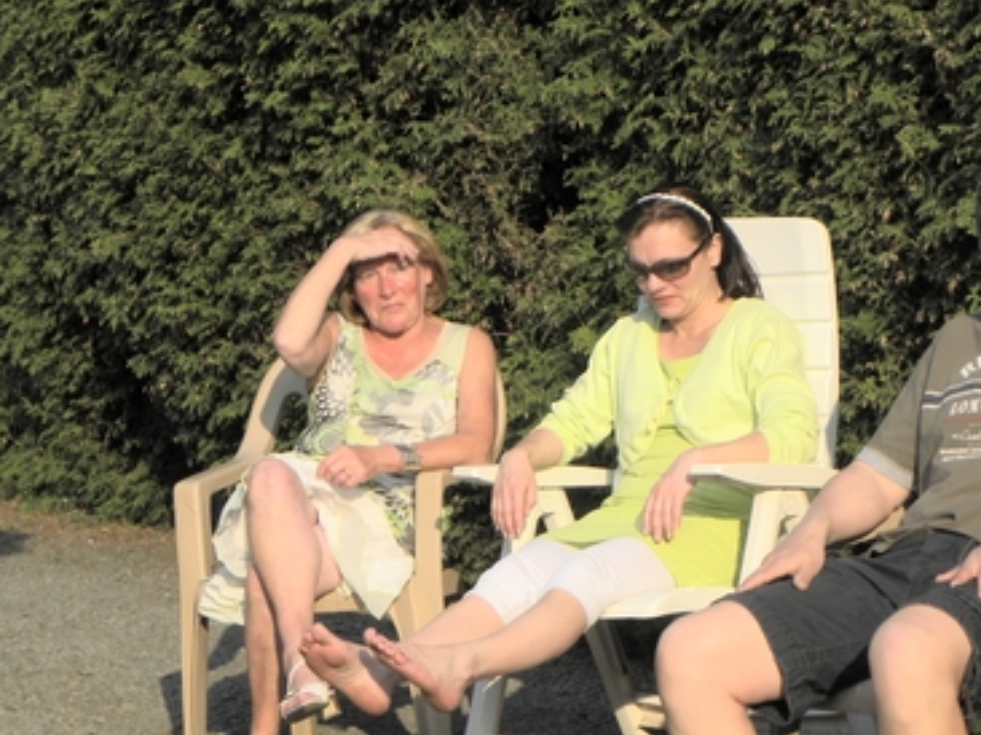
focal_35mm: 123
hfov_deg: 16.0
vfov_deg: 12.0
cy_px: 504
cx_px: 740
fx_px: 3483
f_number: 4.5
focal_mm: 13.4
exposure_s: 1/640
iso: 64
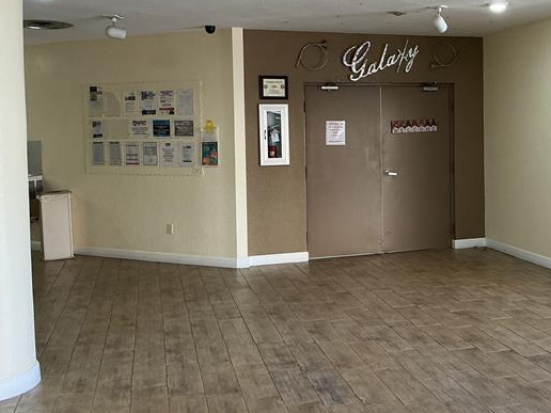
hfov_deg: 41.0
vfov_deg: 32.1
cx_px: 403
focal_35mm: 45
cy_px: 162
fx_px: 716
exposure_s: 1/60
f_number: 1.8
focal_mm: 3
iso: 64
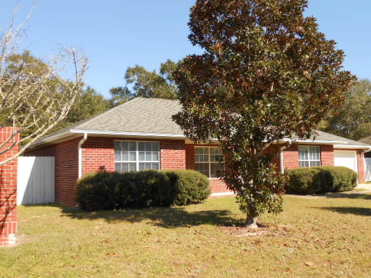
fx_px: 364
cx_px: 186
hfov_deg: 54.0
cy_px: 139
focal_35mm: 34
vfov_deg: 41.8
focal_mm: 6
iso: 80
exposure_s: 1/400
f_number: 3.9
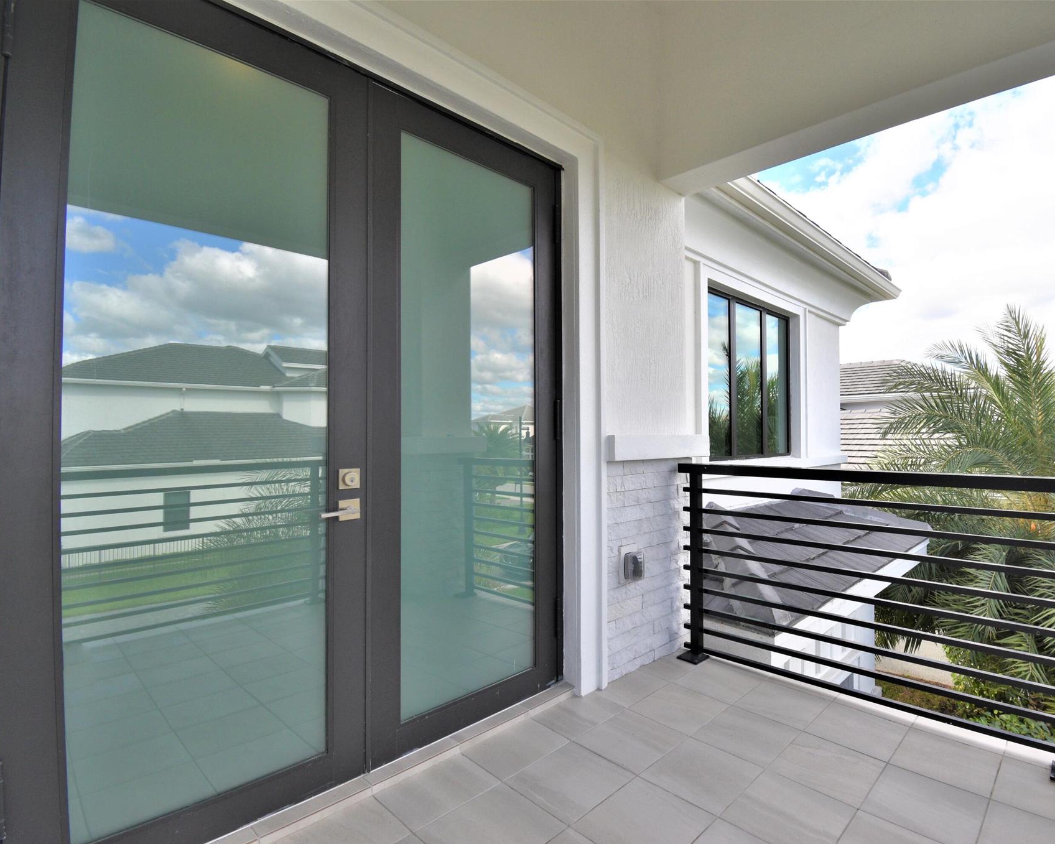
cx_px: 631
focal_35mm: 17
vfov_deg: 77.0
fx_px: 531
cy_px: 424
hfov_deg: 88.5
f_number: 8
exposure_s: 1/250
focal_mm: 10
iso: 200
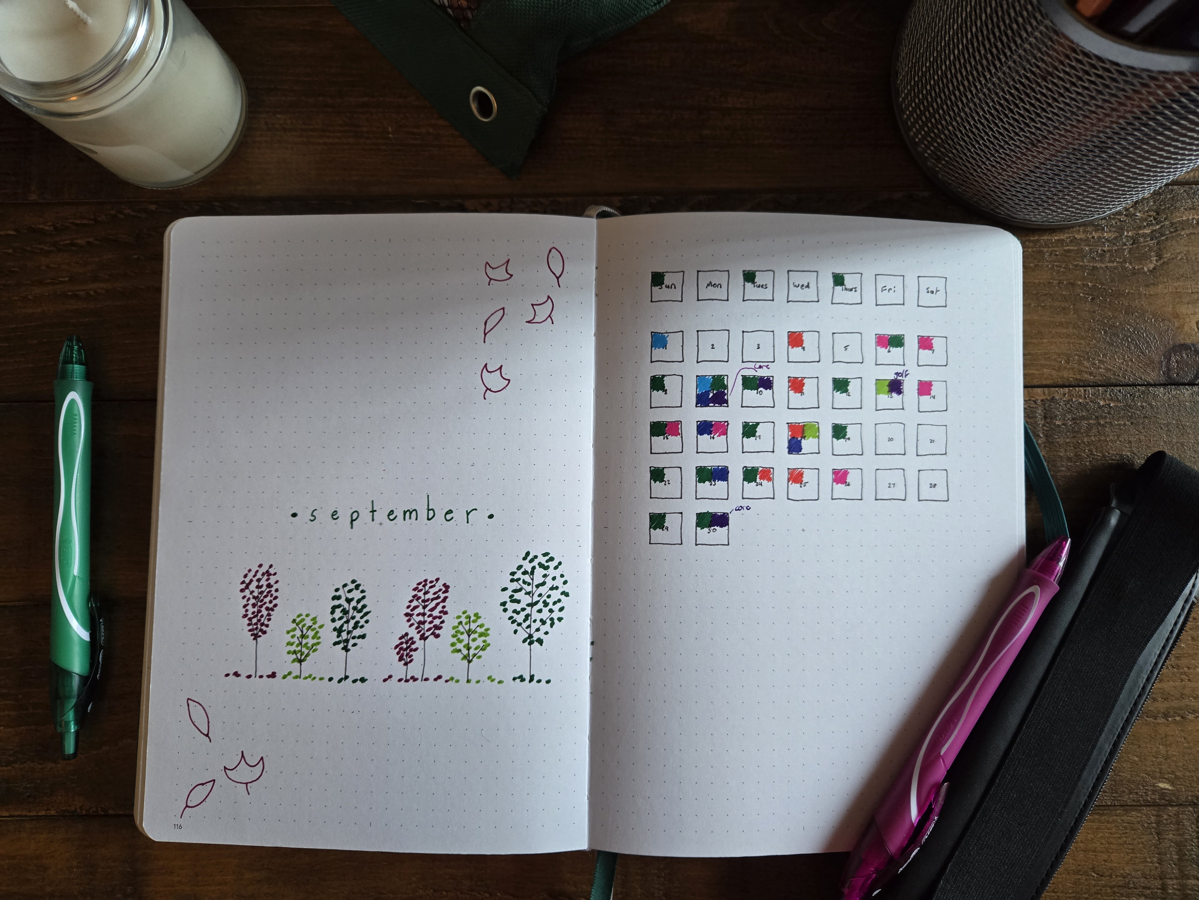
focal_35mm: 23
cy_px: 450
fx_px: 797
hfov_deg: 73.9
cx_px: 600
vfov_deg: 58.9
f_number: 1.8
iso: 400
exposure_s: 1/120
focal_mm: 5.4
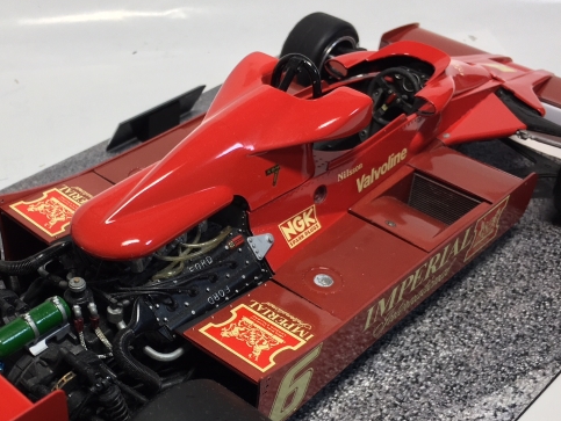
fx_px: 778
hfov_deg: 39.1
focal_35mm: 48
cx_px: 177
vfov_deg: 30.0
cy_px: 291
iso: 25
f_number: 2.2
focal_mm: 4.15
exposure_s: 1/30
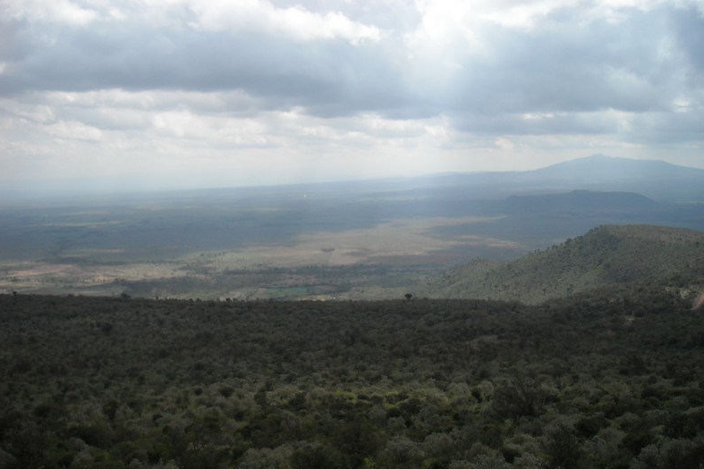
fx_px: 724
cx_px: 347
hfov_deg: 51.9
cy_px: 252
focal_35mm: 37
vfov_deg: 35.9
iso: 64
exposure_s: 1/337
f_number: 5.6
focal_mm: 5.7
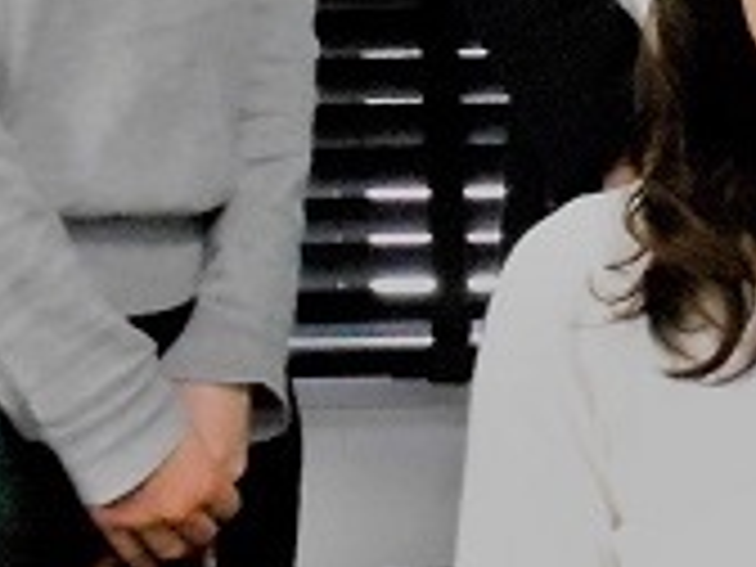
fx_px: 3014
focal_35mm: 138
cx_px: 1264
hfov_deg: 13.2
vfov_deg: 10.4
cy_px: -259
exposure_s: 1/60
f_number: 3.2
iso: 800
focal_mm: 4.6
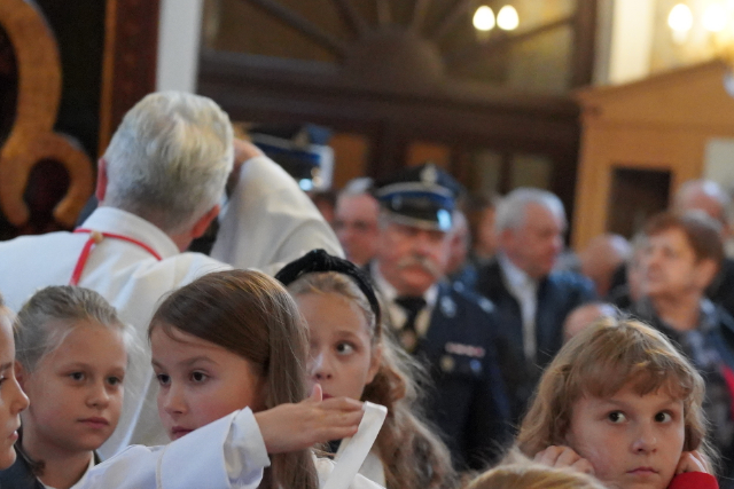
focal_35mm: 199
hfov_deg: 10.3
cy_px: 306
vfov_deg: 6.9
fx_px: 4058
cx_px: 518
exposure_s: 1/160
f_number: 4
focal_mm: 98
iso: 10000
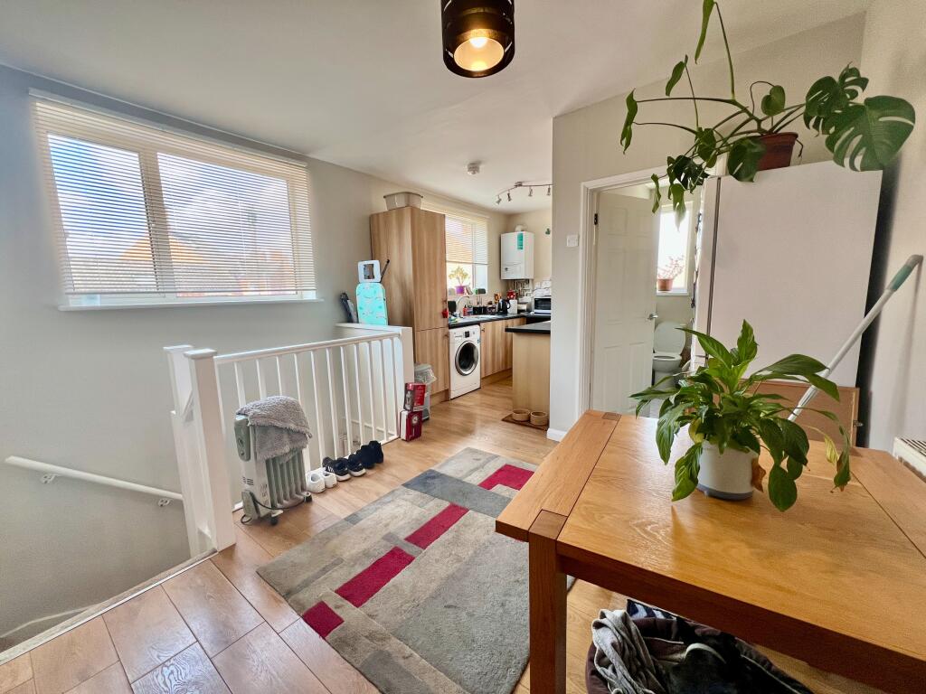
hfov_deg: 106.2
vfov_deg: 89.9
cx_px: 463
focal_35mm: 13
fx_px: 348
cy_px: 347
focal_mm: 1.57
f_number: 1.8
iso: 100
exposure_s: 1/99
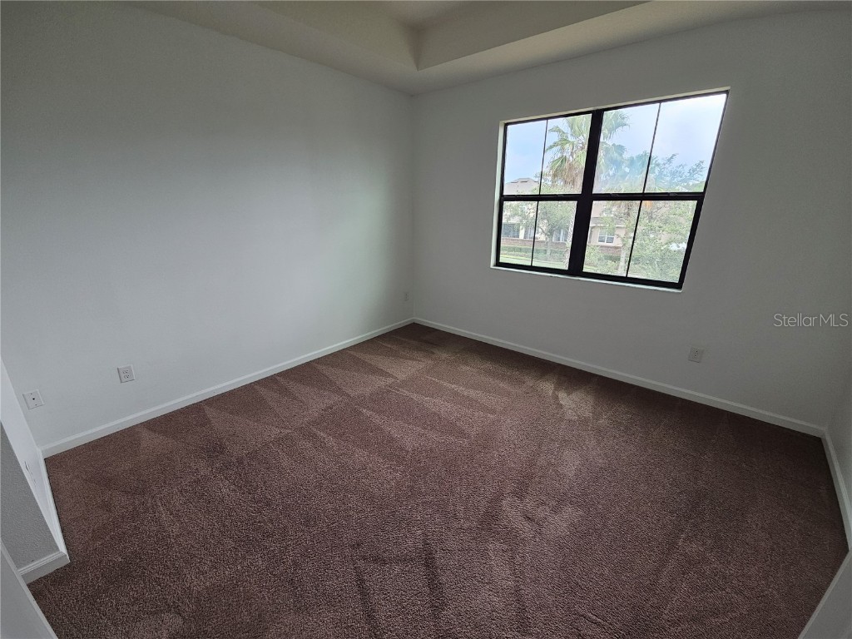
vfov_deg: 89.9
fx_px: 320
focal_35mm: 13
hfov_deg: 106.2
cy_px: 320
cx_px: 426
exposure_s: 1/120
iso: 80
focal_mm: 2.2
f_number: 2.2
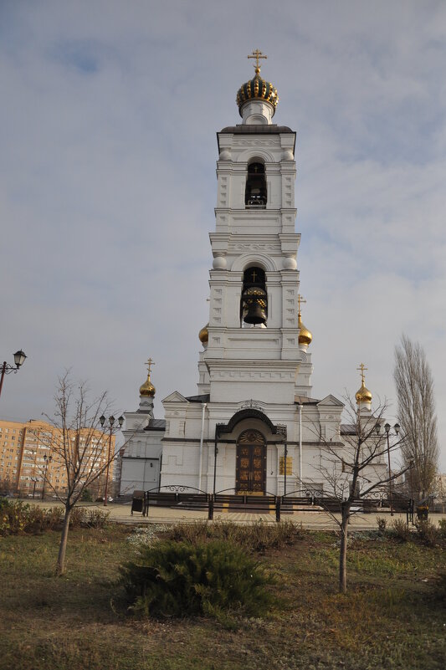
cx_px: 223
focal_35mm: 27
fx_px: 502
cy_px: 335
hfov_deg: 47.9
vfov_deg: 67.4
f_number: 3.5
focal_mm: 18
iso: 450
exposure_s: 1/4000
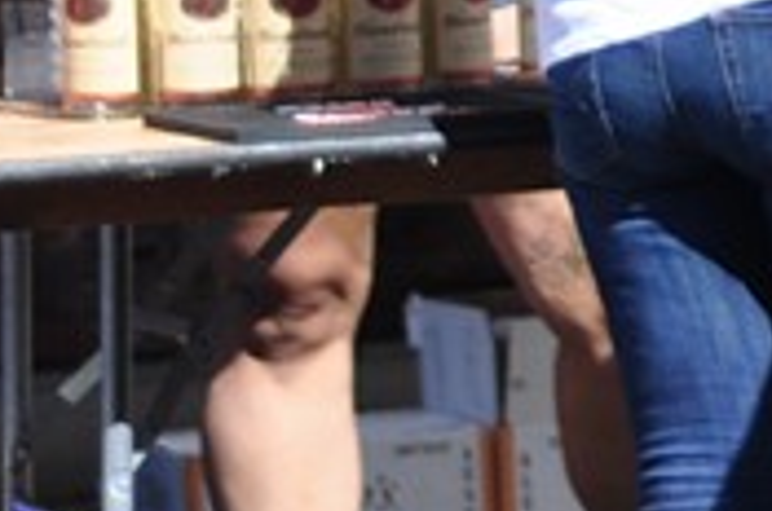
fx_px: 9183
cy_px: -604
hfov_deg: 4.8
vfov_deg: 3.2
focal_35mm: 429
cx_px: 1147
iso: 200
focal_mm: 50
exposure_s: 1/4000
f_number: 1.8
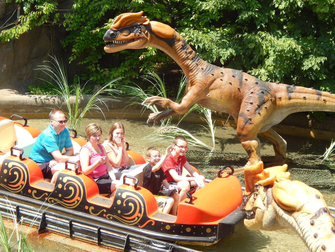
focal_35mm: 86
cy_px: 126
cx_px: 168
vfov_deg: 17.2
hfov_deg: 22.8
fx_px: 832
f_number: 4.3
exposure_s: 1/250
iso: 125
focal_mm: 15.3
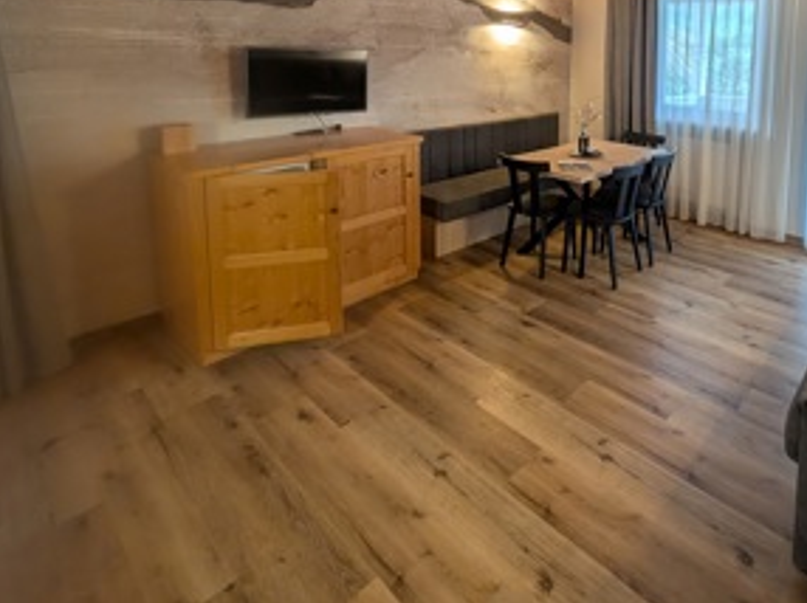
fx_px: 466
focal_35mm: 20
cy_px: 103
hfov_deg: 78.7
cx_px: 547
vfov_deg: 59.5
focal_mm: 2.23
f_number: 1.95
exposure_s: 1/25
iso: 66
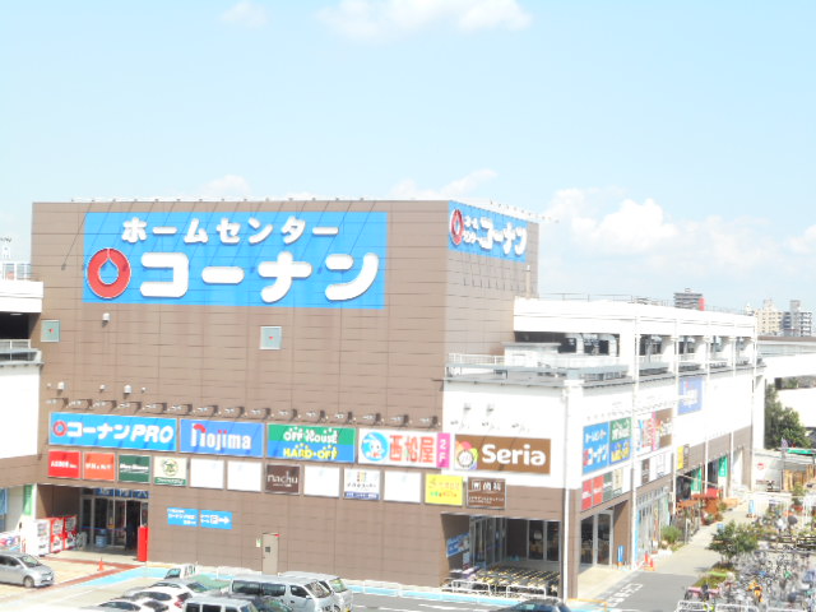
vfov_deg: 21.9
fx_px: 1579
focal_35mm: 67
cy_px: 306
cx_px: 408
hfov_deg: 29.0
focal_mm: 12
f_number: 5.3
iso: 80
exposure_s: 1/200
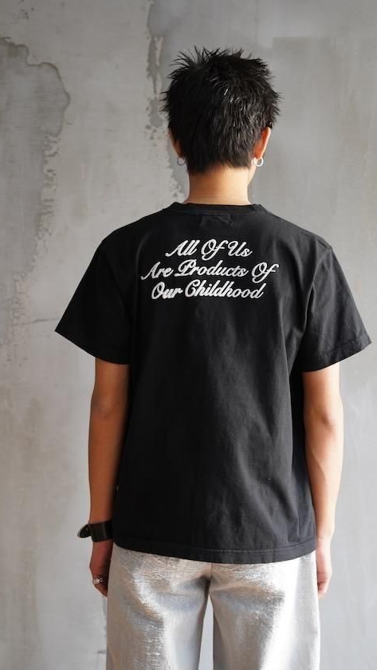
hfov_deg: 22.6
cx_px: 218
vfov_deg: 39.2
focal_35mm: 53
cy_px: 338
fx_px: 941
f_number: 3.5
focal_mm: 50
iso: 1000
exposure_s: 1/100
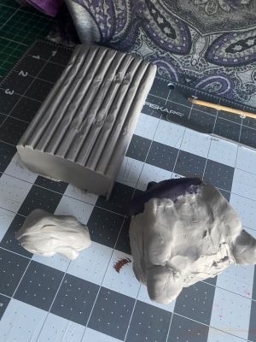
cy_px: 171
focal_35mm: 26
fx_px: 256
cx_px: 128
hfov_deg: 53.1
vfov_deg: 67.3
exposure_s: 1/30
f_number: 1.8
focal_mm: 4.25
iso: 640
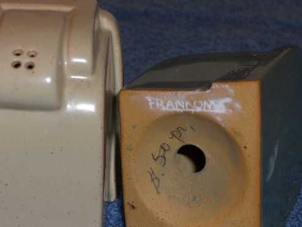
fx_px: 1282
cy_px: 132
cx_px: 127
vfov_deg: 10.1
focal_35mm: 147
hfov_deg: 13.4
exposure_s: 1/60
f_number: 5.4
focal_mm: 23.7
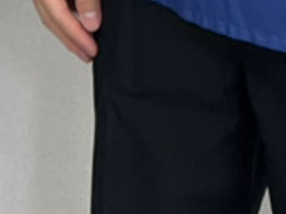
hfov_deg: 10.3
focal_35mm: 192
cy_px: -481
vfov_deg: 6.8
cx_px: 105
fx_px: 1585
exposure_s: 1/120
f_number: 1.6
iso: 125
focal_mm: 5.1
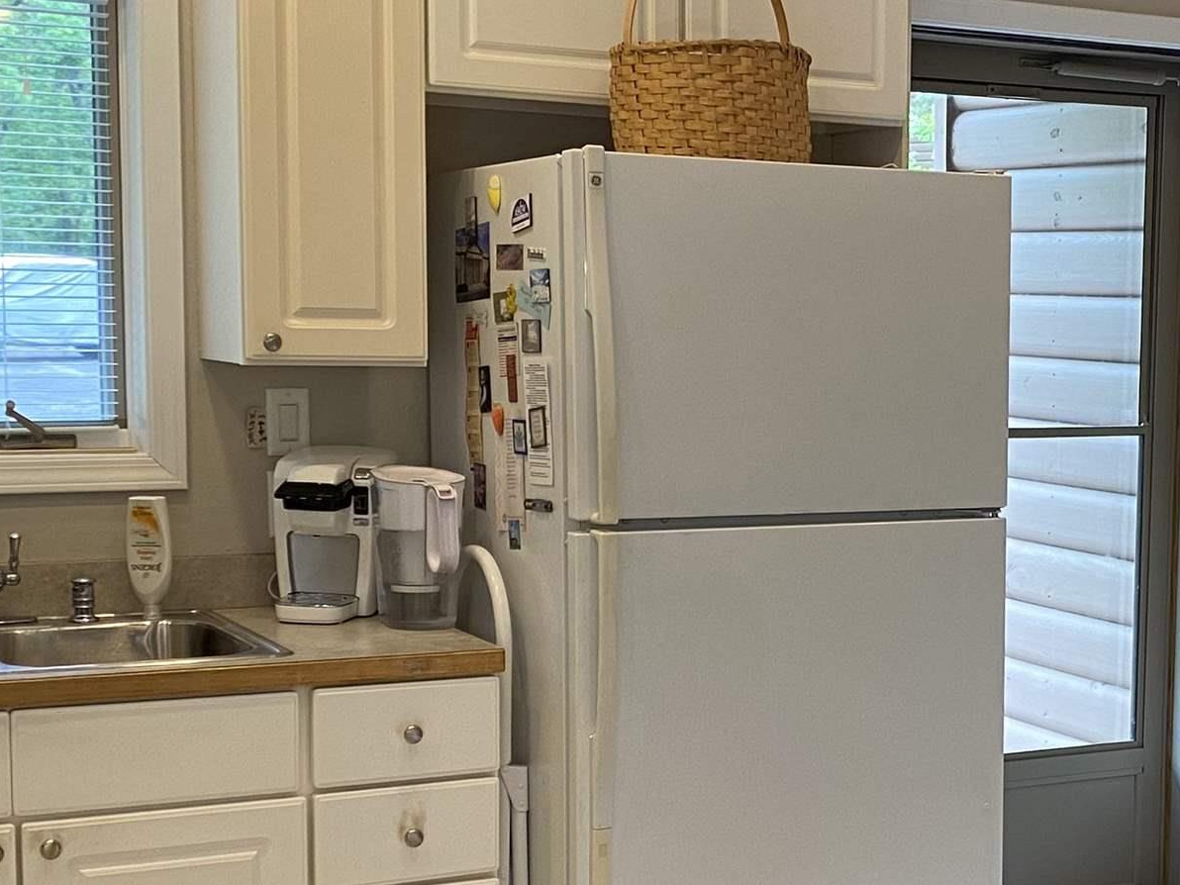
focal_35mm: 67
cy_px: 602
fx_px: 2284
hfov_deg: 28.1
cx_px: 1009
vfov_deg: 21.8
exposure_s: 1/60
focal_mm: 4.25
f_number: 1.8
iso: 80
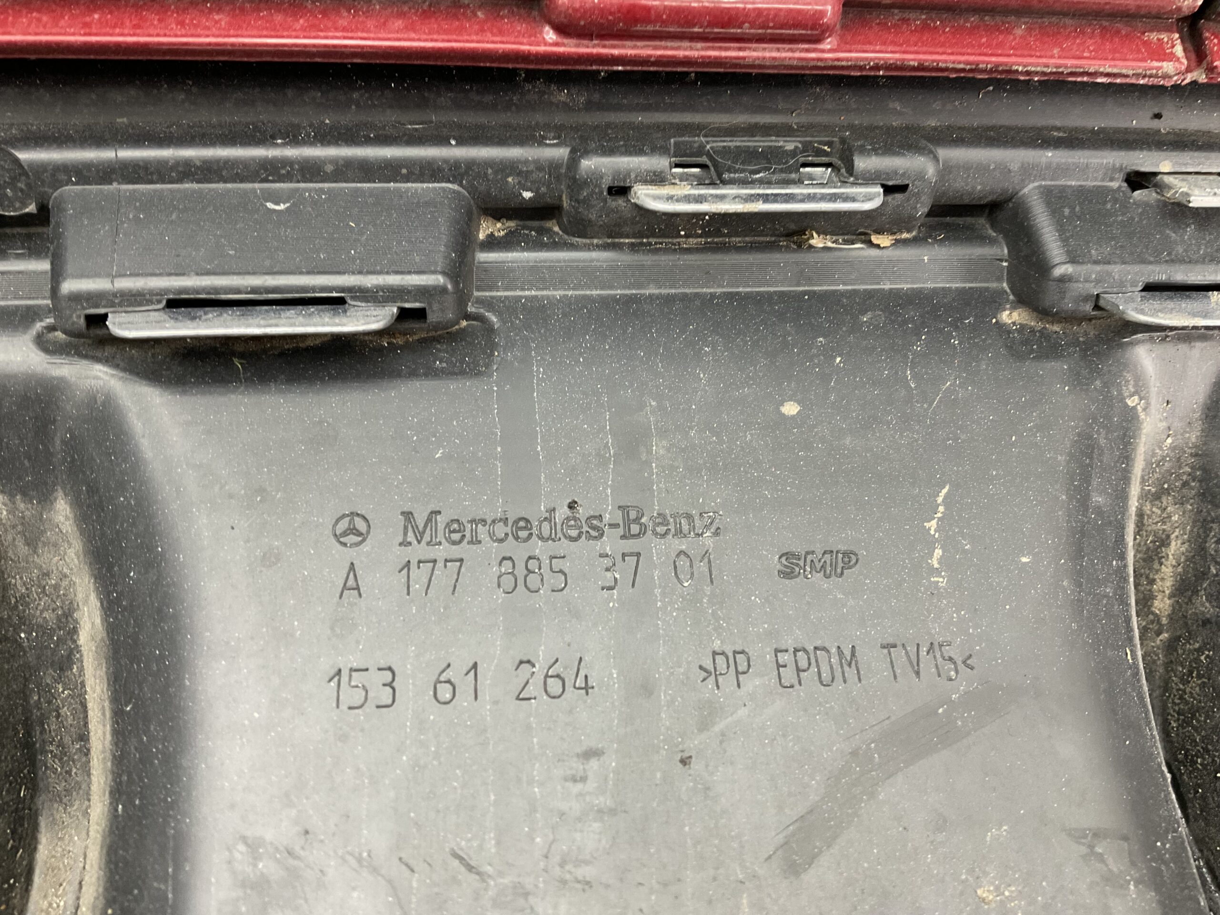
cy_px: 458
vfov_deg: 48.2
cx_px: 610
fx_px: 1022
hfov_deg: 61.7
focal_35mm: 29
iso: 125
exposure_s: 1/60
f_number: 1.8
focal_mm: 3
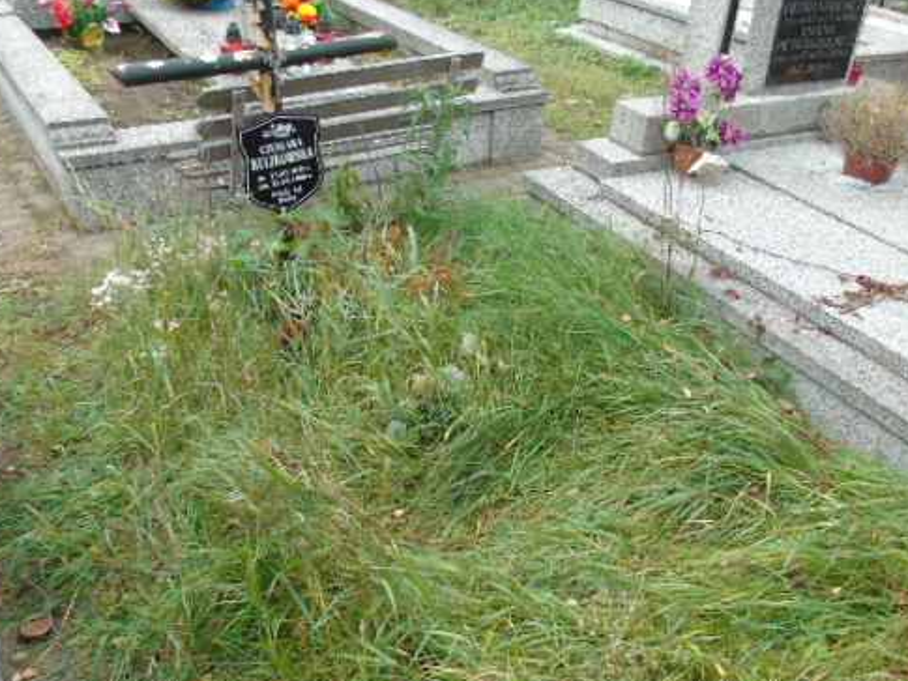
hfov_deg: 55.2
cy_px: 410
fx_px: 866
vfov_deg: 42.7
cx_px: 511
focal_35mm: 33
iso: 80
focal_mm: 4.4
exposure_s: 1/80
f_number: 3.4
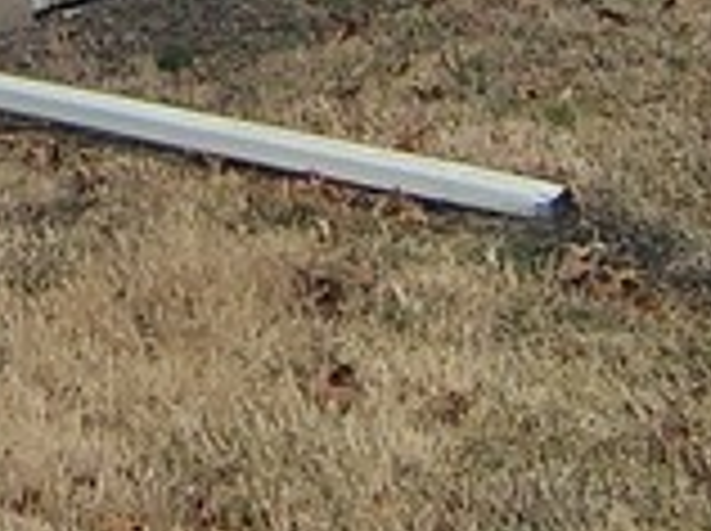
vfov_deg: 10.8
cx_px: -274
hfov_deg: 17.5
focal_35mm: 104
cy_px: -940
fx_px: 2133
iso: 292
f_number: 2.2
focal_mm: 2.13
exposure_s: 1/120
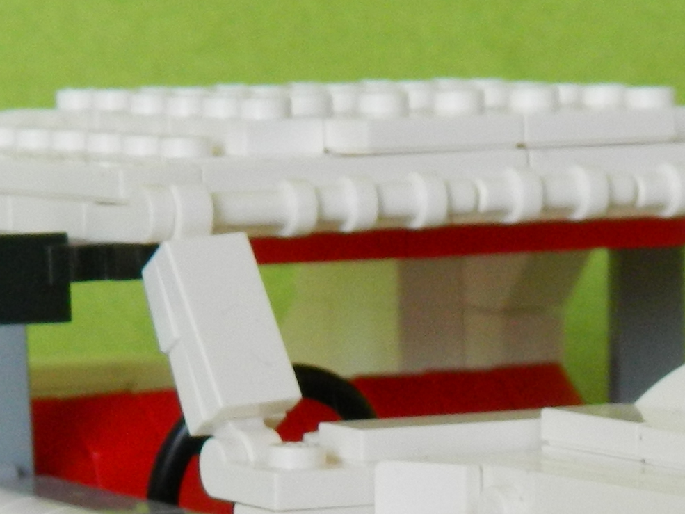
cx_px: 712
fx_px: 4948
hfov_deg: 7.9
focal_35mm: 250
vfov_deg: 5.9
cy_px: 811
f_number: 3.8
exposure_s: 1/50
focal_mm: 10.2
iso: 160
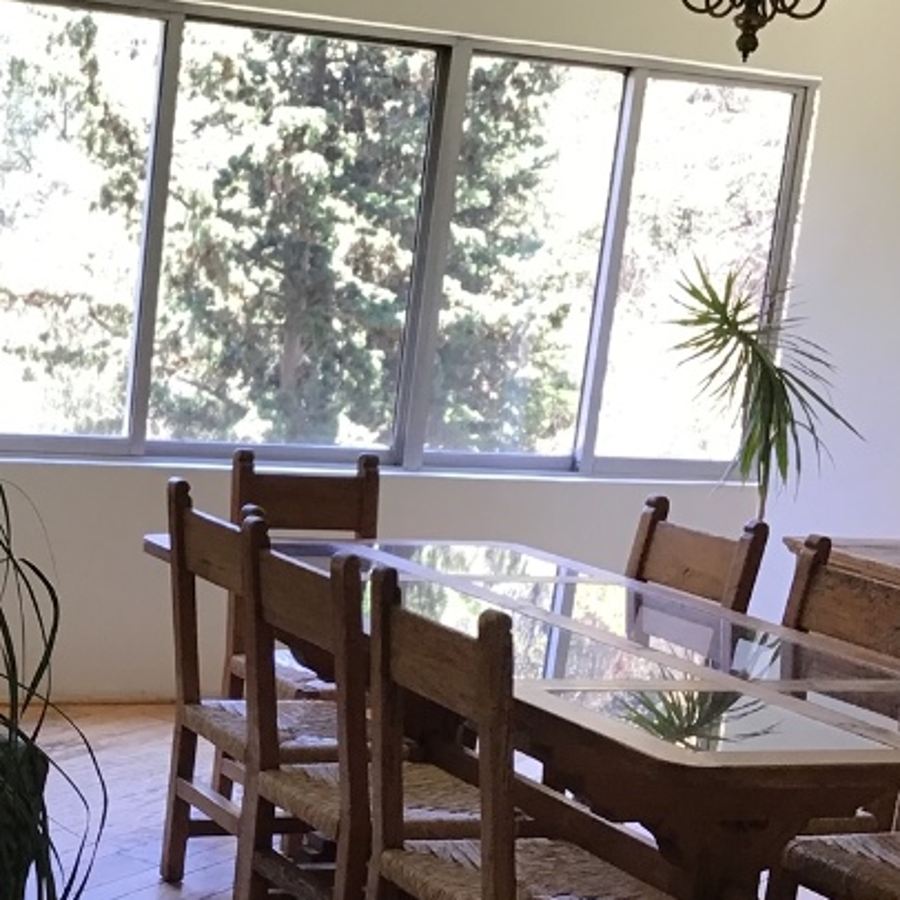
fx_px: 2118
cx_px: 44
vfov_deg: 23.9
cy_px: 614
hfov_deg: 23.2
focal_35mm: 72
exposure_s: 1/30
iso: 25
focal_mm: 3.3
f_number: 2.4
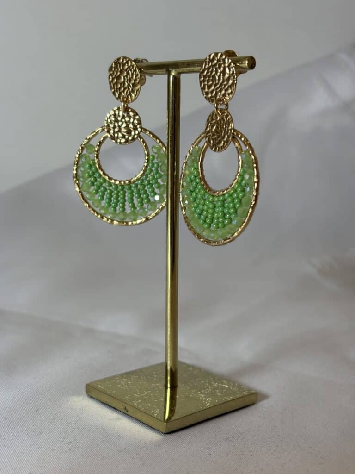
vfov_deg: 36.8
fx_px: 711
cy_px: 237
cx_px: 178
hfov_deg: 28.0
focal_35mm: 52
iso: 25
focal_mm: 5.96
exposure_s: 1/112
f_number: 1.6
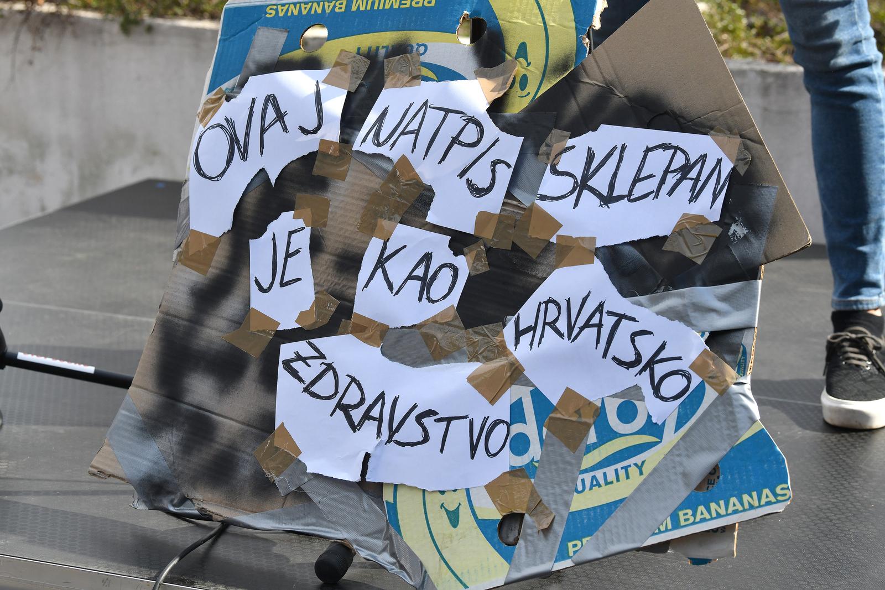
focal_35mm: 90
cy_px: 295
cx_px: 442
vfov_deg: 15.2
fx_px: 2213
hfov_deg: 22.6
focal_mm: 90
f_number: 7.1
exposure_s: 1/1600
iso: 500
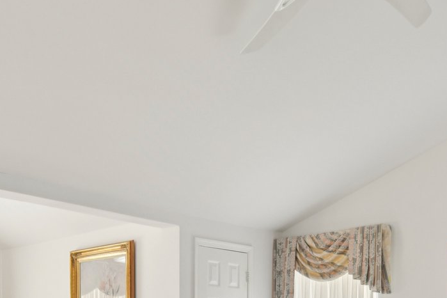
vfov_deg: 28.9
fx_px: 509
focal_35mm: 41
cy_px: 342
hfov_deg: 47.4
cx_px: 231
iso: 320
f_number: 8
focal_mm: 14
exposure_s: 1/15
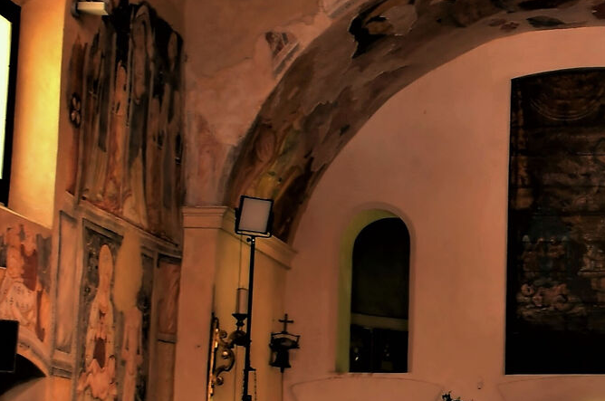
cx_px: 651
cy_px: 189
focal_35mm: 97
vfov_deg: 14.1
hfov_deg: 20.2
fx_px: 1627
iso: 100
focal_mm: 18
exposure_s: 3
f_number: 11
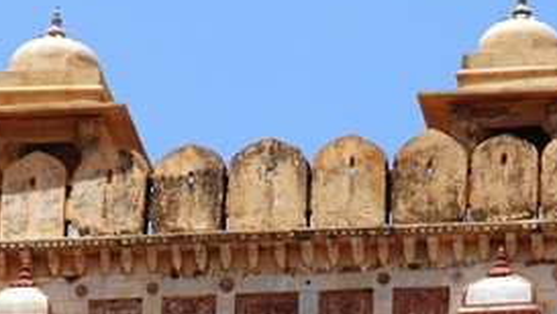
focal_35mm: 497
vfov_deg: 2.4
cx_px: 229
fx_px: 7349
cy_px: 310
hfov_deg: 4.3
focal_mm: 135
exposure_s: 1/500
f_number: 10
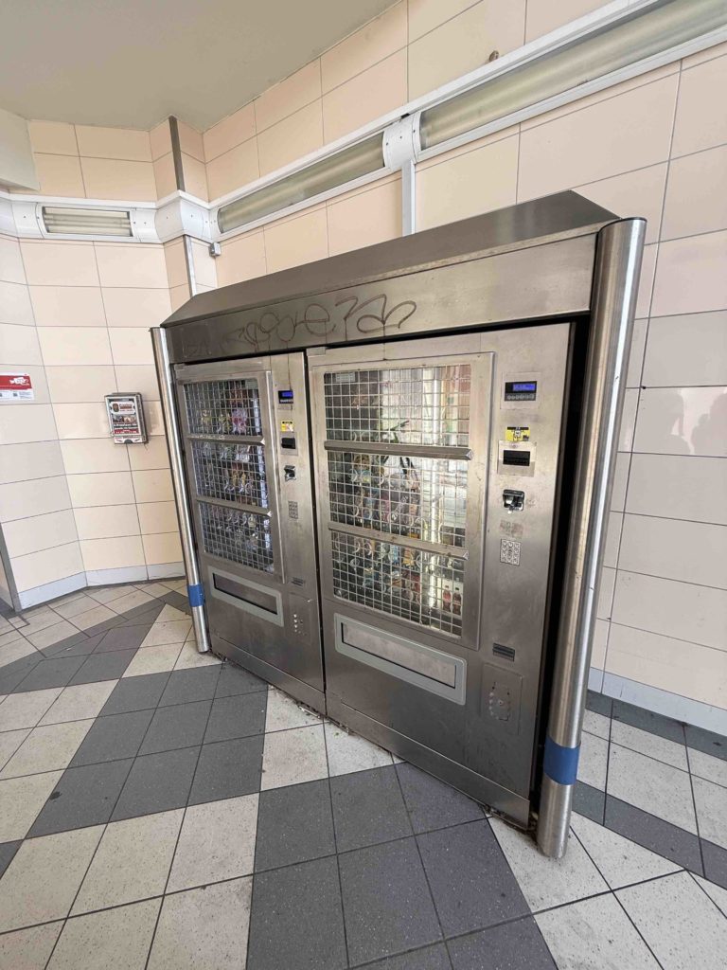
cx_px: 364
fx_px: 392
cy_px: 485
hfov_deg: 85.7
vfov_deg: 102.1
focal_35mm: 14
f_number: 2.2
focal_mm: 2.22
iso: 80
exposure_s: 1/99
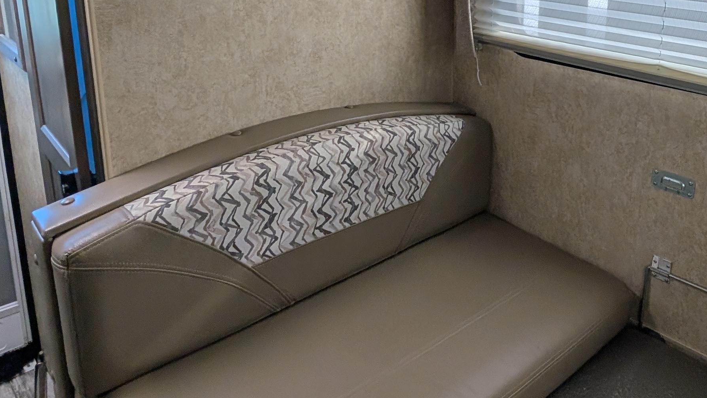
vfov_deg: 37.1
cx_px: 491
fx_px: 562
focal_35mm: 30
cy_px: 61
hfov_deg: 62.1
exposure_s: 1/115
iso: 44
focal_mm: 2.02
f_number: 1.7
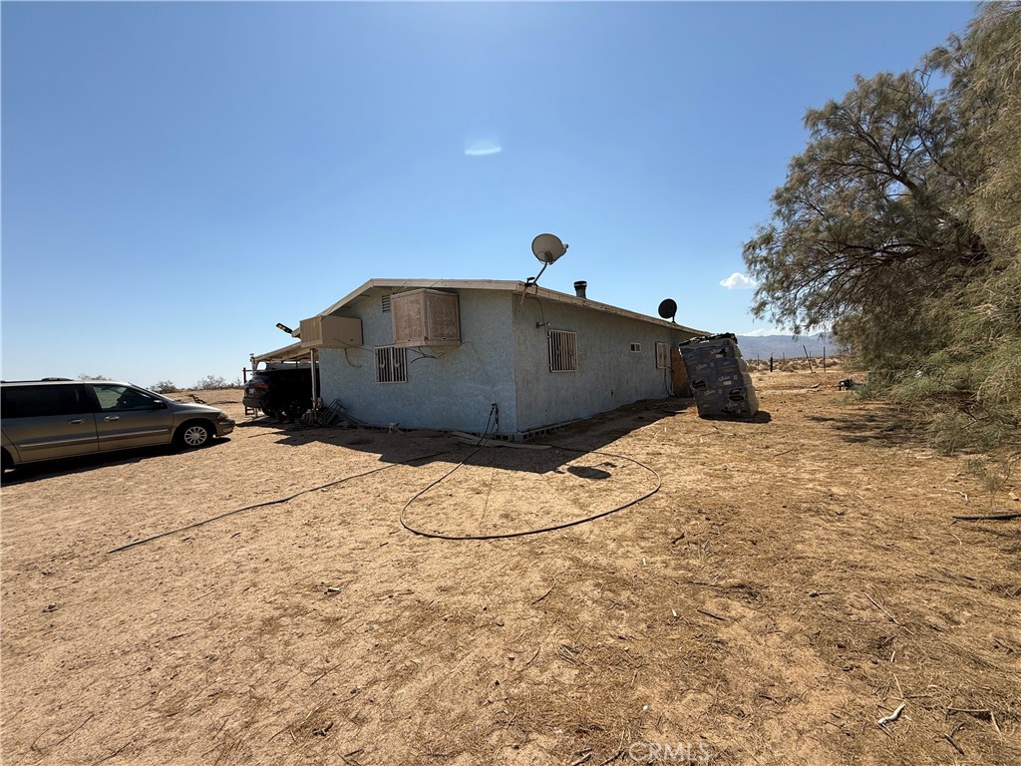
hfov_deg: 102.1
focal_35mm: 14
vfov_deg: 85.7
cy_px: 383
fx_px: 413
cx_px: 510
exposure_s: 1/1339
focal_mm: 2.22
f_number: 2.2
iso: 20
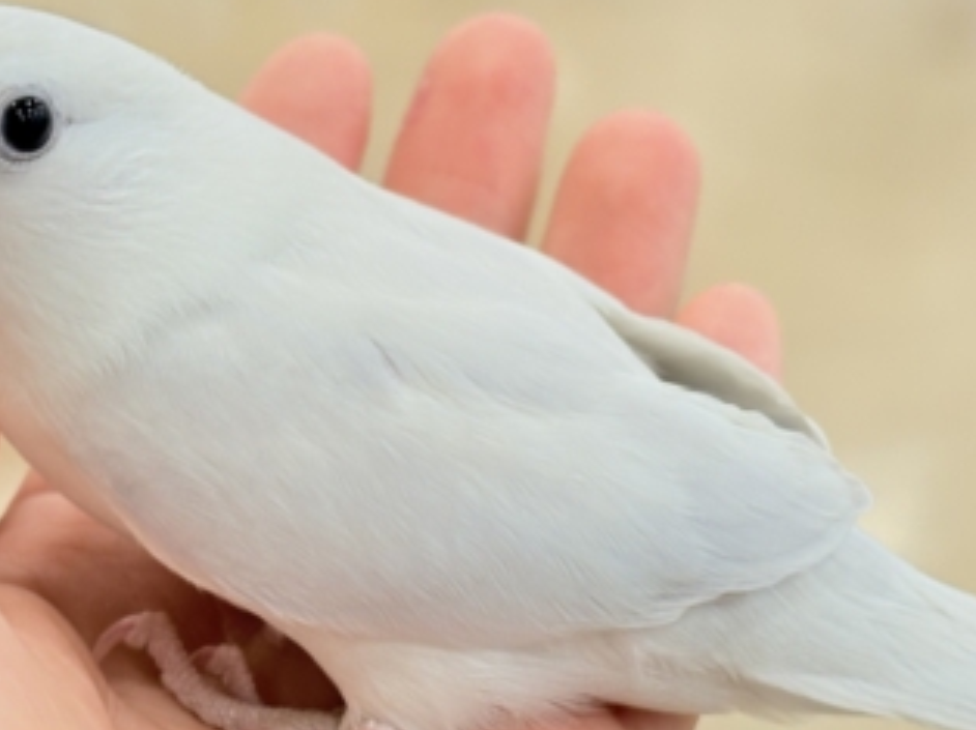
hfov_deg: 18.6
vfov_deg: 13.9
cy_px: 460
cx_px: 454
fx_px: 2986
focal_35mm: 106
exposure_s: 1/50
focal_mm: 5.96
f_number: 1.6
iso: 40
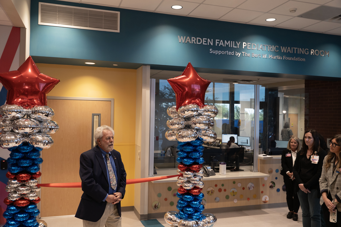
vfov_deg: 40.5
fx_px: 308
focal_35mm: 32
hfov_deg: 58.0
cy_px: 114
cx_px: 170
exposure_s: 1/160
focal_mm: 32.5
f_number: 4
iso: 1250
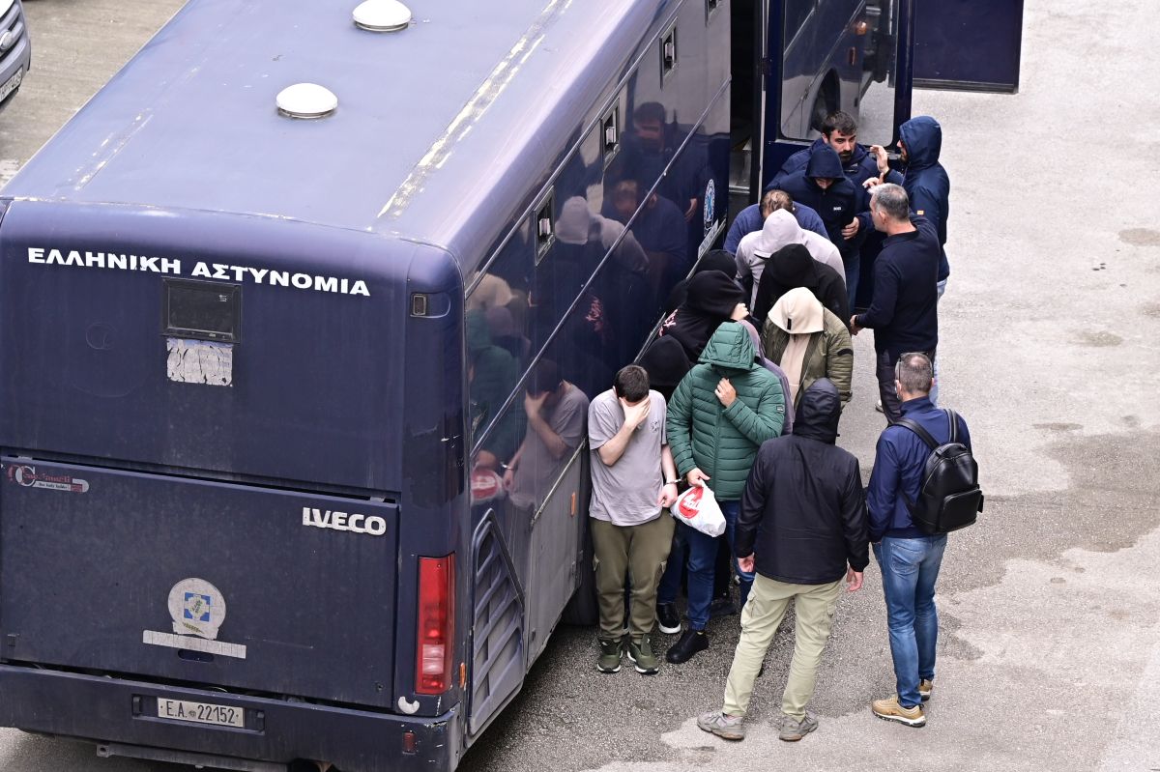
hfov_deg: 17.1
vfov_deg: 11.4
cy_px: 386
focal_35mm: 120
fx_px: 3865
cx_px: 580
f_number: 5.6
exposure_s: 1/400
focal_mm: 120
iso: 640
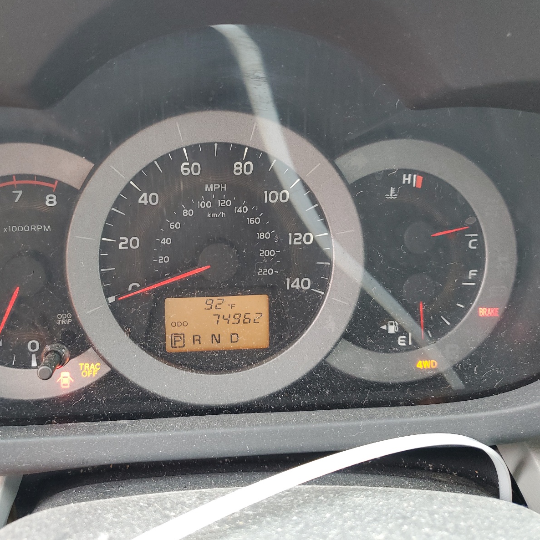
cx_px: 218
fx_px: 547
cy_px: 269
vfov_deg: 52.5
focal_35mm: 31
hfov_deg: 52.2
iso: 102
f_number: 1.5
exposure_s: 1/60.2
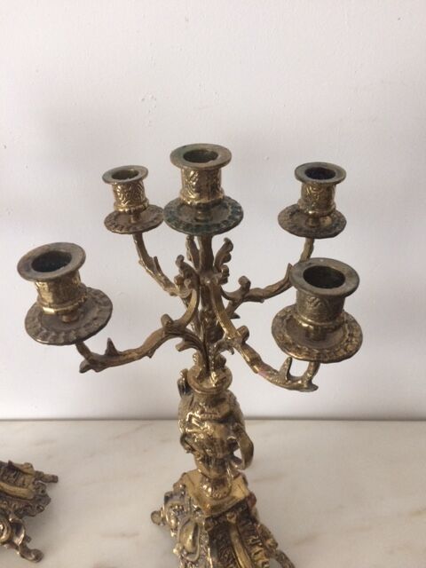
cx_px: 213
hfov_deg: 48.2
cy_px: 284
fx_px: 476
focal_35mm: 29
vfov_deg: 61.7
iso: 250
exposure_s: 1/33
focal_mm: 4.15
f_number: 2.2
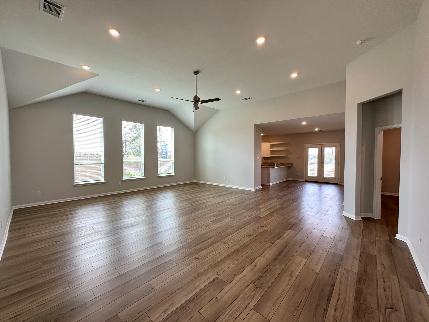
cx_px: 214
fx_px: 174
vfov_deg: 85.7
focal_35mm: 14
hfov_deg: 102.1
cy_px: 161
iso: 64
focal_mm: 2.22
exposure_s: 1/120
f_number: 2.2
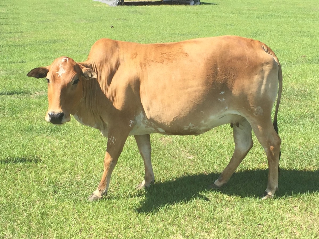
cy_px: 120
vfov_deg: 48.2
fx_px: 267
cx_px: 160
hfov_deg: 61.7
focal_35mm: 29
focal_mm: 4.15
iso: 32
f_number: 2.2
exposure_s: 1/1014
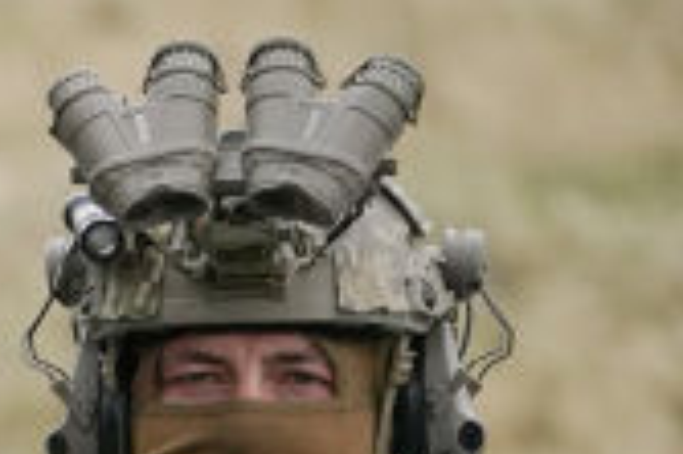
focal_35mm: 846
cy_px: 1057
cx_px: -1178
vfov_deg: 1.6
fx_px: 16034
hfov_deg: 2.4
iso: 2500
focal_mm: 138
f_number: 2.8
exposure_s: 1/10000
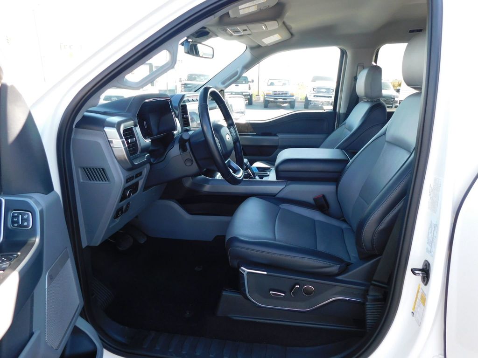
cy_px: 179
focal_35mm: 23
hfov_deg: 73.9
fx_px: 318
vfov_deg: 58.9
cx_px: 239
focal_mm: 4
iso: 125
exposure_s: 1/100
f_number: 3
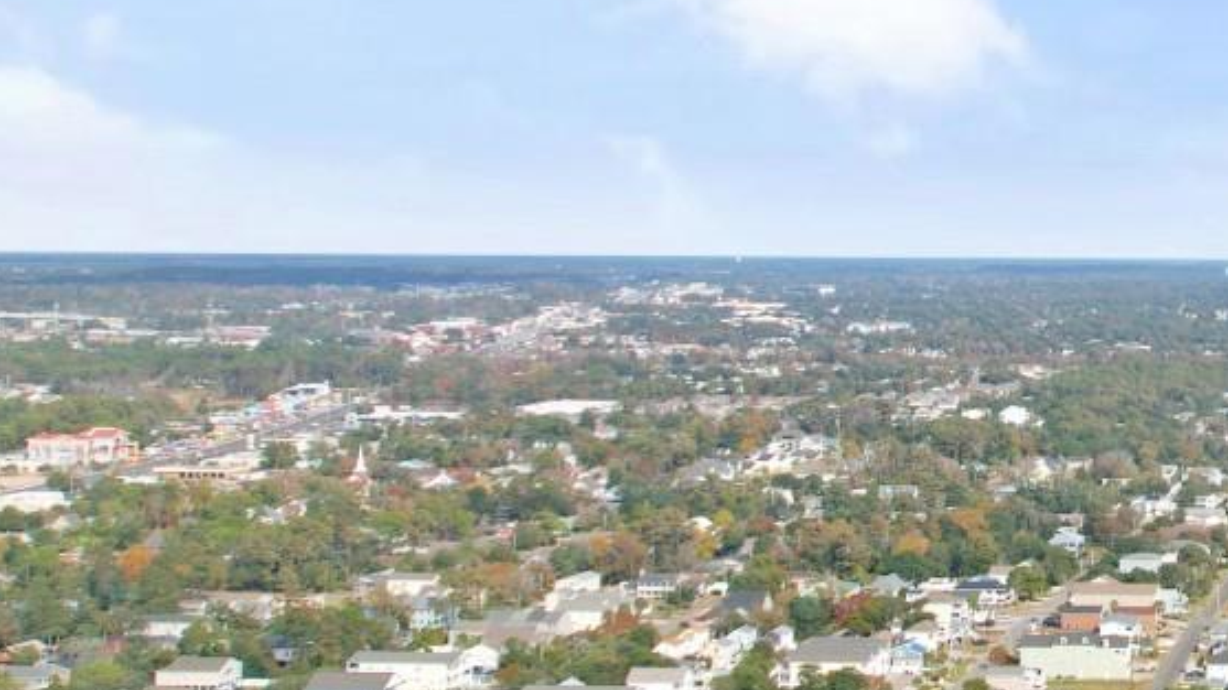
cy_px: 168
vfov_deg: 17.9
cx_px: 1457
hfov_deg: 27.7
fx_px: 2181
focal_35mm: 67
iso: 100
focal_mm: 8.38
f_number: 2.8
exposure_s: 1/350
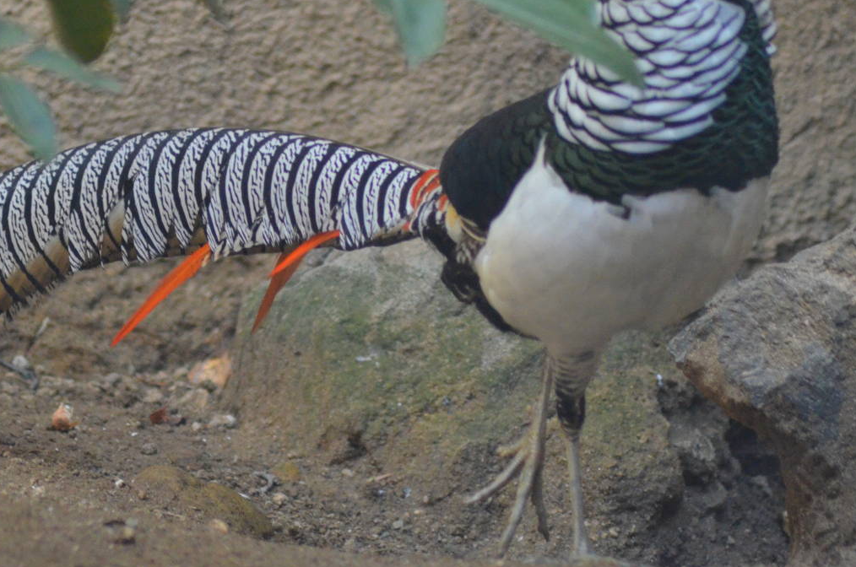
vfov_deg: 3.1
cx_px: 326
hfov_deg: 4.7
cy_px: 249
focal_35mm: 438
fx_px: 10390
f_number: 4.5
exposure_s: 1/160
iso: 3200
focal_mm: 185
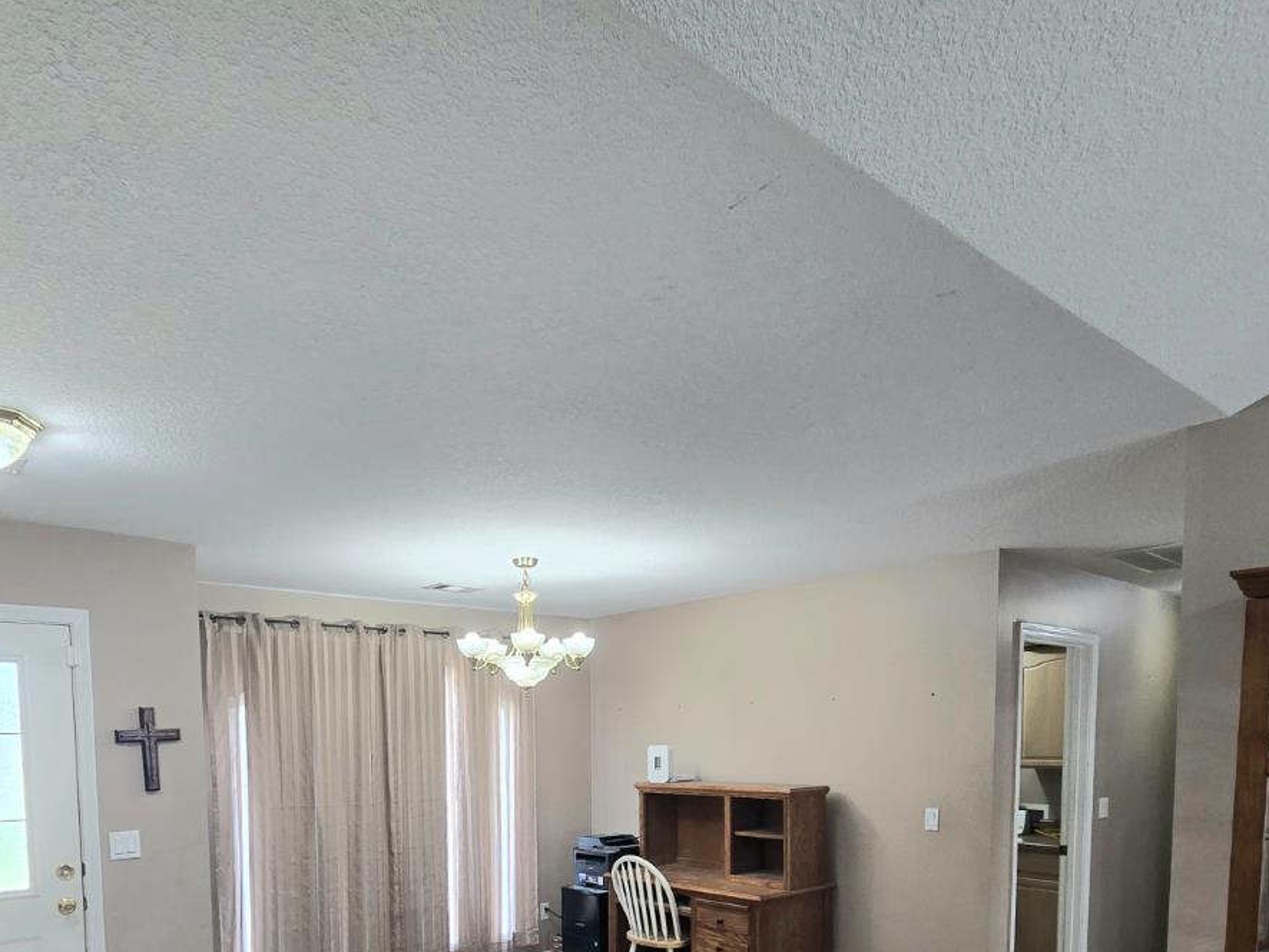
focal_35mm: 22
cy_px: 800
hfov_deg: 75.9
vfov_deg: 55.5
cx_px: 539
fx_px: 807
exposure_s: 1/60.2
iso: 125
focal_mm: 2.2
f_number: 2.2
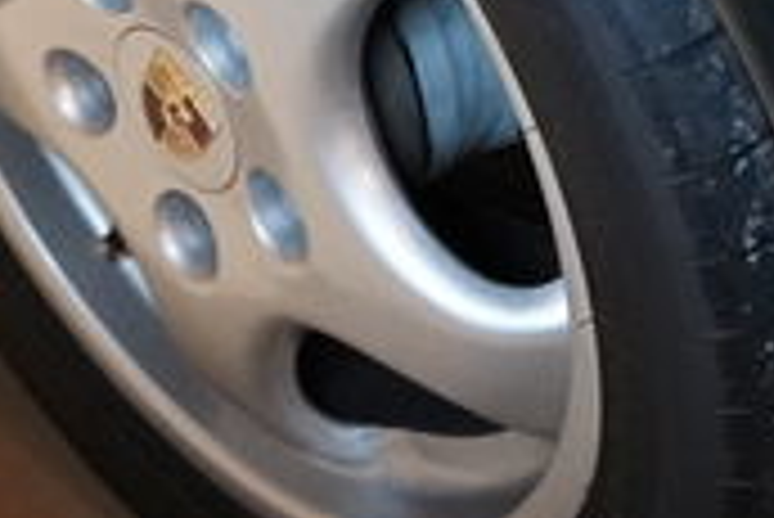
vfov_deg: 8.5
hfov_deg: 13.3
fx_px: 3309
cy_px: -457
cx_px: 500
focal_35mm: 154
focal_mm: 34.4
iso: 12800
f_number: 2.8
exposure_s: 1/160
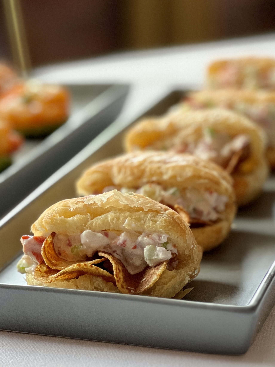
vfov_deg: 25.3
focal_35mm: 77
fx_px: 815
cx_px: 138
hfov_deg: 19.1
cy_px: 184
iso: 160
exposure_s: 1/60
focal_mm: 9
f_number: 2.8
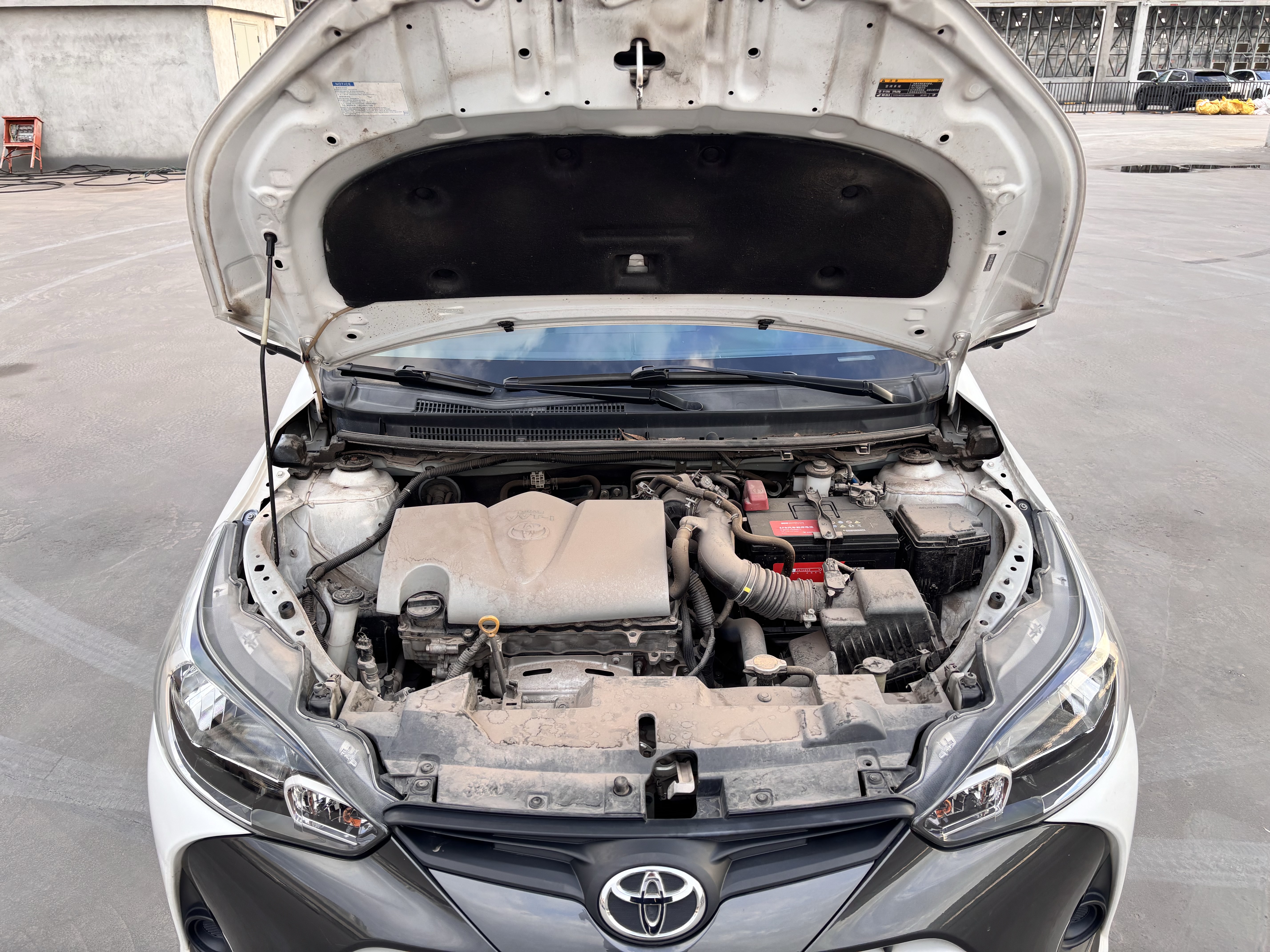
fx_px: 954
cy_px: 476
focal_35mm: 26
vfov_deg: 53.1
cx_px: 635
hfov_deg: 67.3
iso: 40
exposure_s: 1/121
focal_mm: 5.96
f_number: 1.6
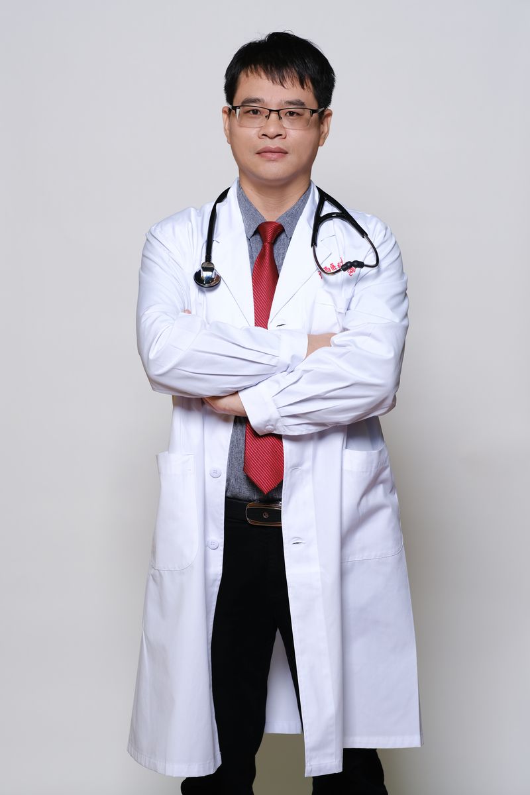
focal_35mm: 84
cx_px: 265
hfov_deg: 16.3
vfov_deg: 24.2
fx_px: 1855
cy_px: 398
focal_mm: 56
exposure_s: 1/160
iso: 250
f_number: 4
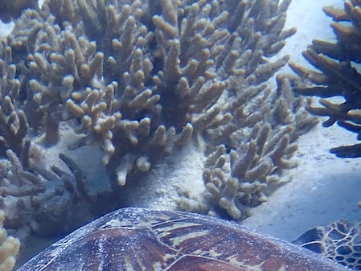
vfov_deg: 6.8
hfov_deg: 9.1
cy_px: 337
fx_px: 2264
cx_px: 37
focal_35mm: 217
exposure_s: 1/160
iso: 100
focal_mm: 11.78
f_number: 5
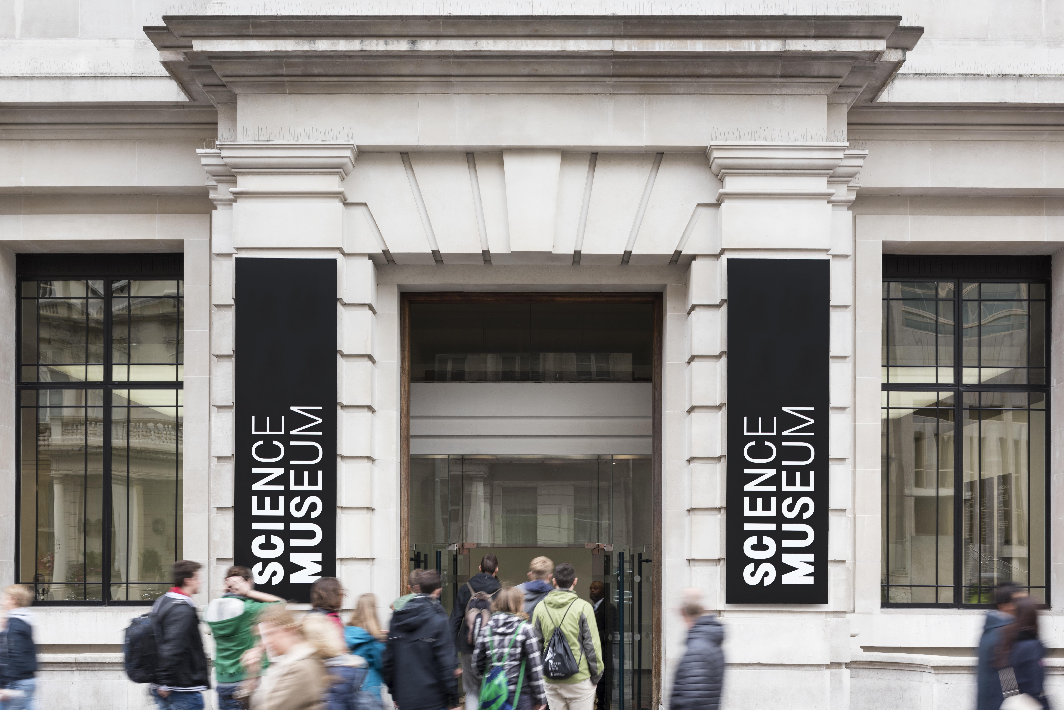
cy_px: 355
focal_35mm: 45
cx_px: 532
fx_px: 1330
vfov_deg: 29.9
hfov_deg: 43.6
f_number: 11
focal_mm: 45
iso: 200
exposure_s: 1/13
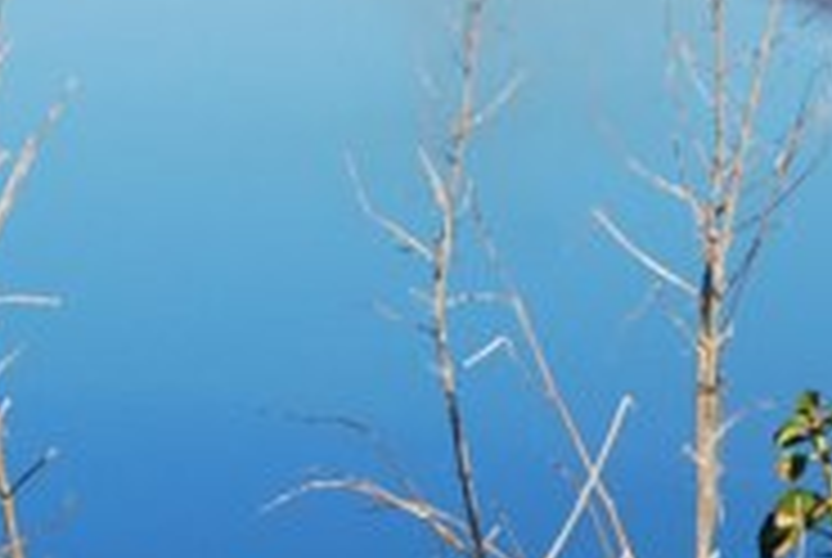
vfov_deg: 5.5
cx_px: 949
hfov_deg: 8.2
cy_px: -299
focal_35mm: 249
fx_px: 5764
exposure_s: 1/320
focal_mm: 30
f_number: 9
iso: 200
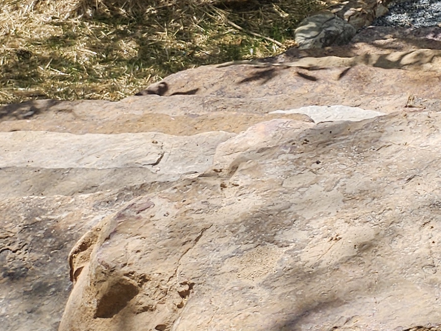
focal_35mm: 103
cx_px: 969
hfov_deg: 14.5
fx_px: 1312
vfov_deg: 14.0
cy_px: -48
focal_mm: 5.4
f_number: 1.8
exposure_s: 1/1449
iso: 25
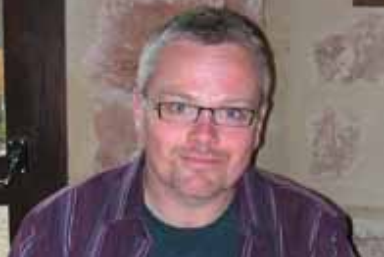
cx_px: 235
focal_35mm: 77
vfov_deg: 17.2
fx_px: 822
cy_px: 273
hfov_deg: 26.2
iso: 114
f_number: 2.7
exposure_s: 1/60
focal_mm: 5.6
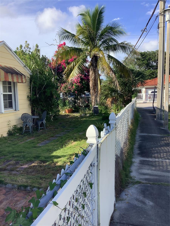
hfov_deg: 45.4
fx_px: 203
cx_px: 85
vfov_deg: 58.4
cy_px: 113
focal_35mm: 31
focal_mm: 3.3
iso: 25
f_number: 2.4
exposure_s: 1/529
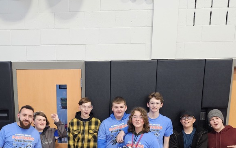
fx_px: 277
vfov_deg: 28.0
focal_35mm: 43
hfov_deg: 45.8
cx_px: 89
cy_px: 148
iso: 500
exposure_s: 1/120
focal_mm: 6.3
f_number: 1.7
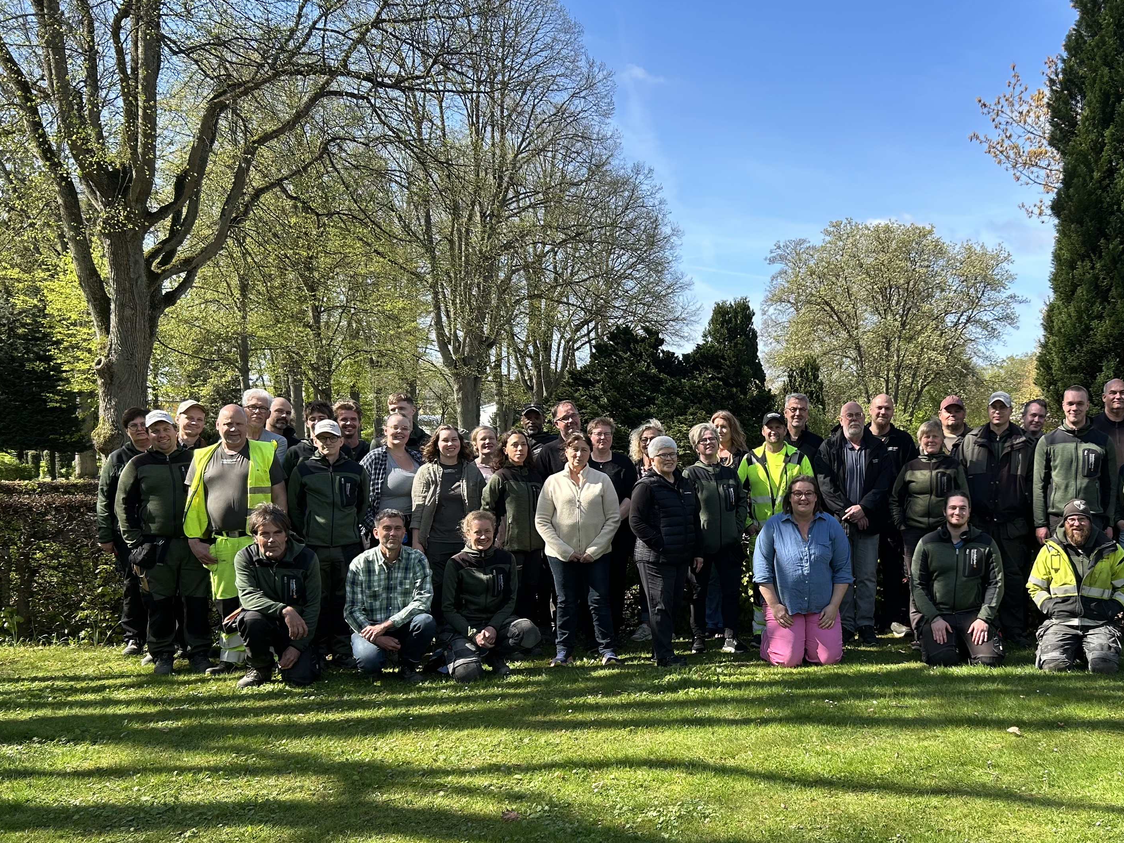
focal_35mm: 37
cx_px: 778
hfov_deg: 49.0
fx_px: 1201
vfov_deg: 38.5
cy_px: 503
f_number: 1.5
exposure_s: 1/1311
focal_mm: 5.7
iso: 50
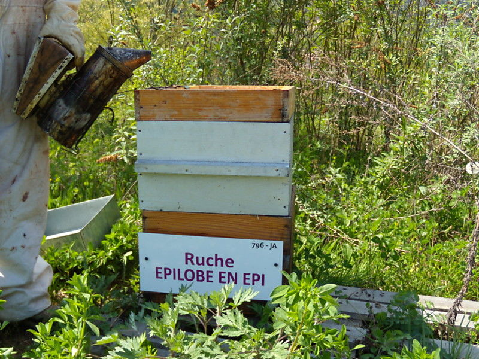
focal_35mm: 36
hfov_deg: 51.4
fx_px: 498
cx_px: 240
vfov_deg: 39.7
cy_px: 180
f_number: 3.6
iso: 80
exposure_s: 1/320
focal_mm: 6.4
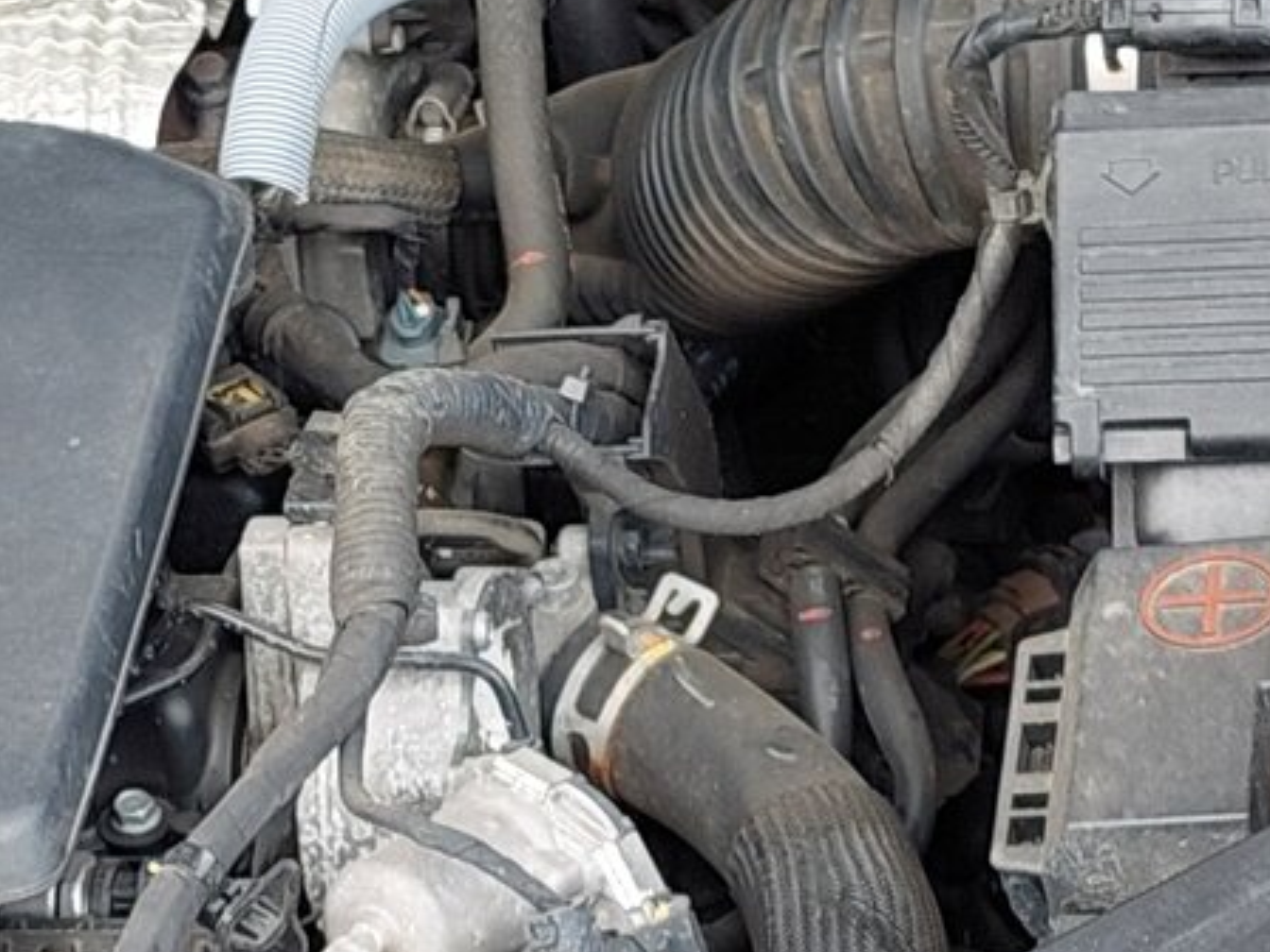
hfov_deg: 14.7
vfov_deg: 11.0
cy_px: 782
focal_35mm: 134
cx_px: 306
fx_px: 4916
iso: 40
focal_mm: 5.23
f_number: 1.8
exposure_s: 1/100
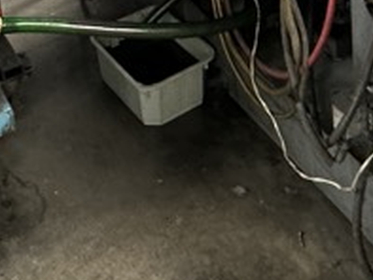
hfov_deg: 22.5
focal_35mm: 86
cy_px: -379
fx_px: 927
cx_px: 293
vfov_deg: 13.2
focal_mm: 2.22
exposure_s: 1/50
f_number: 2.2
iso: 160
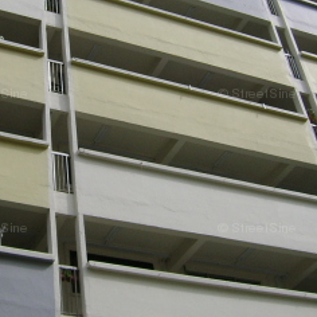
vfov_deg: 23.8
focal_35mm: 72
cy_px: 95
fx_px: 746
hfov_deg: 23.5
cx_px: 50
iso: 50
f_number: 5.8
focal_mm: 5.95
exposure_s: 1/385
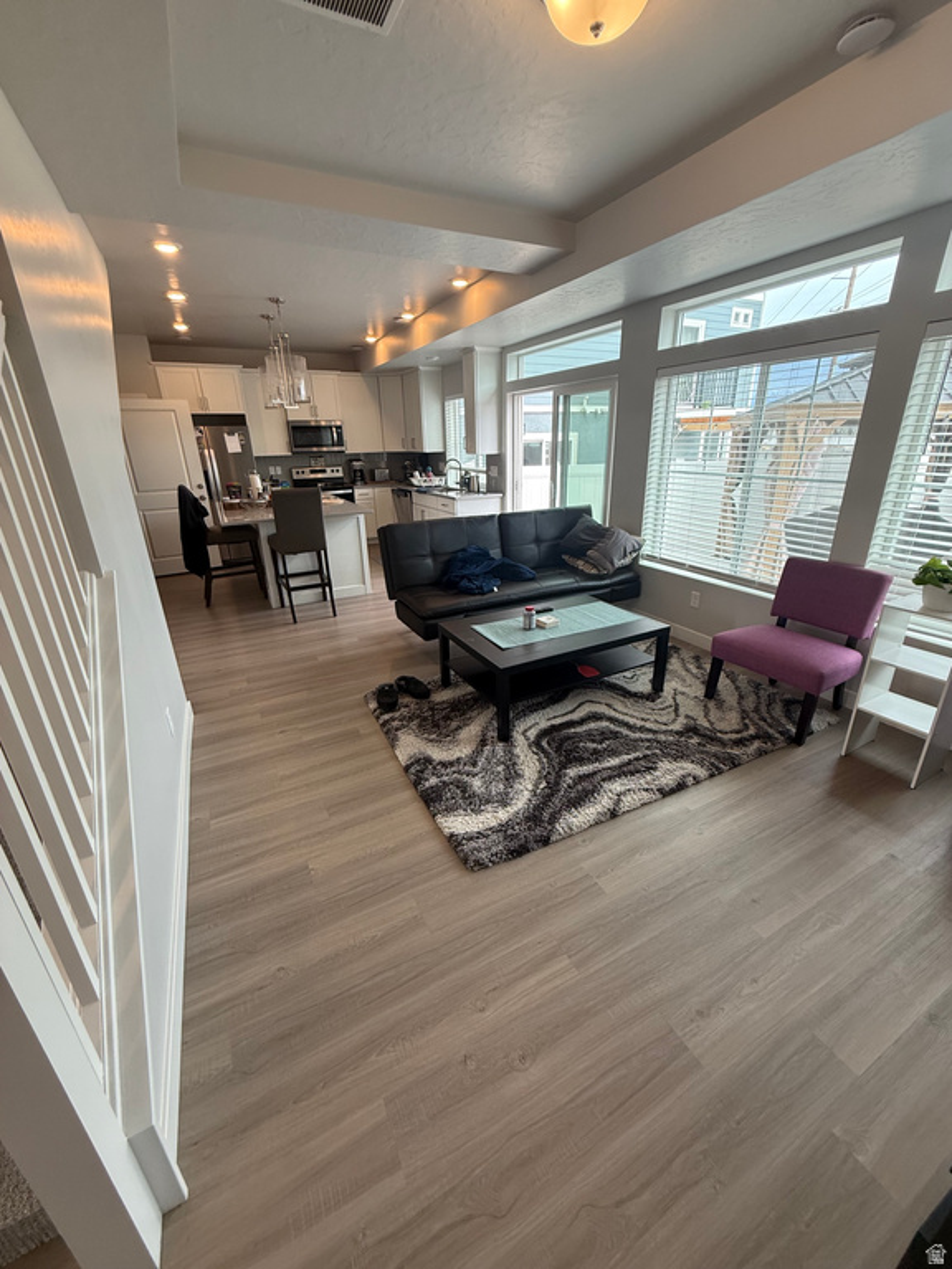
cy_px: 634
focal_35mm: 14
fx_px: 513
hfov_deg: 85.7
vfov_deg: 102.1
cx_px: 476
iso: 100
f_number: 2.2
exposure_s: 1/120
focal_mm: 2.22
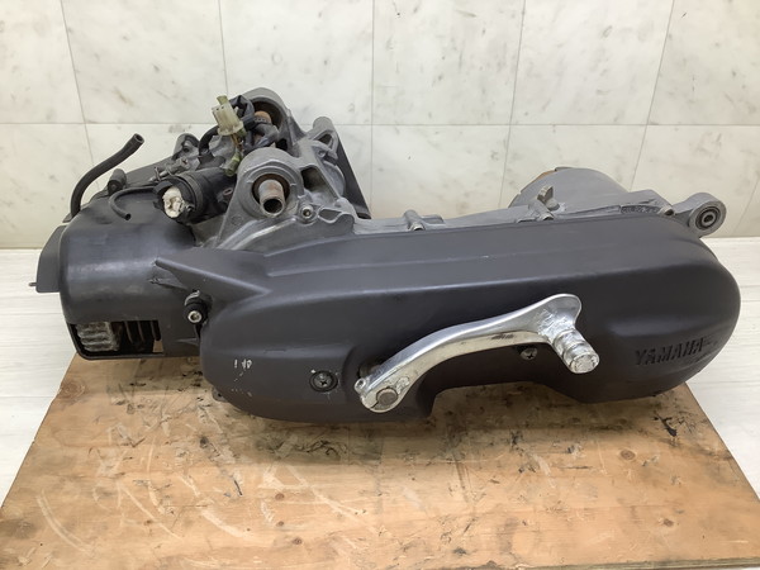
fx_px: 681
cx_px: 380
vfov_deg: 45.4
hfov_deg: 58.4
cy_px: 285
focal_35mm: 31
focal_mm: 3.3
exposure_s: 1/60
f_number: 2.4
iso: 64
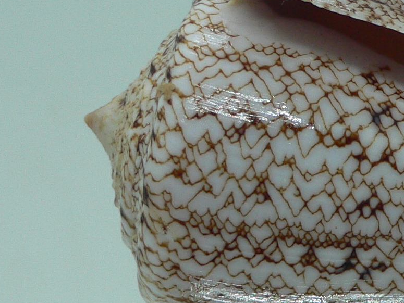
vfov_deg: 16.2
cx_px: 430
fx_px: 1063
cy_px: 203
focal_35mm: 91
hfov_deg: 20.6
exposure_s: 1/60
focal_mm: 4.6
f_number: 2.8
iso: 80
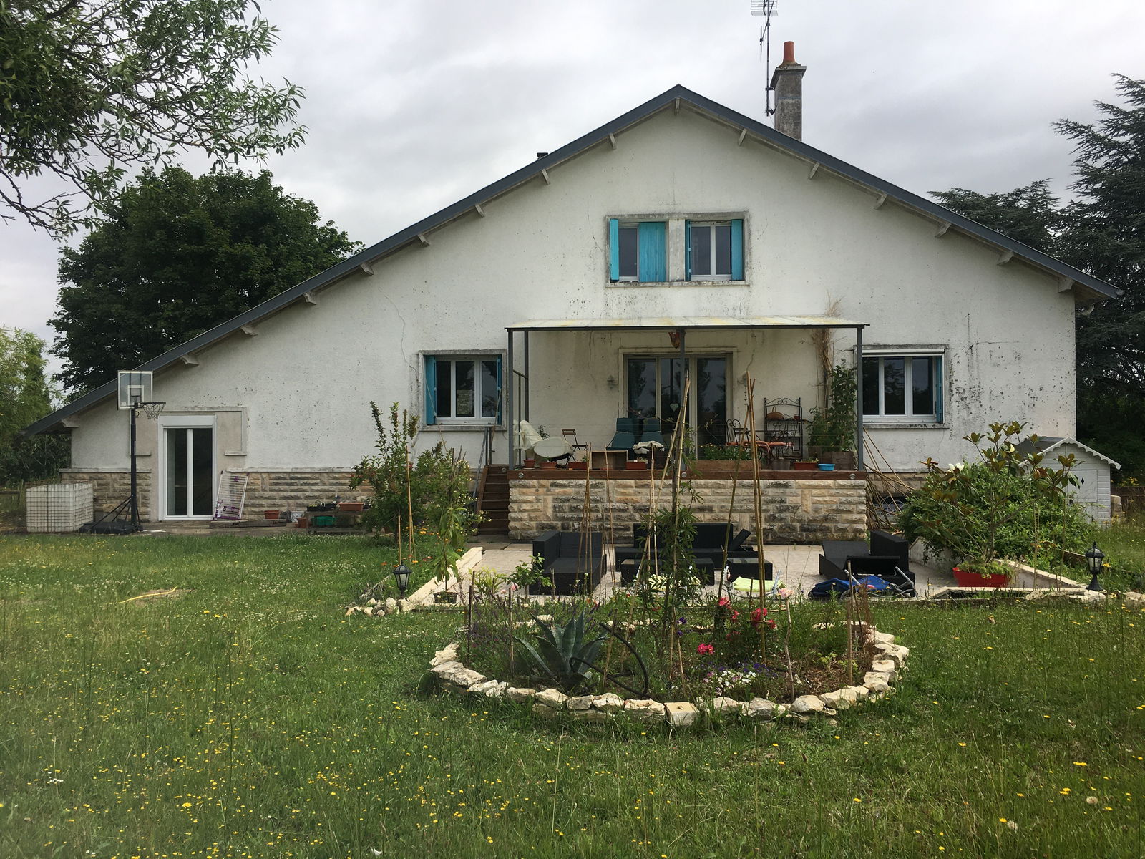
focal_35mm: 29
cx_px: 572
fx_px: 959
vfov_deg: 48.2
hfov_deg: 61.7
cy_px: 430
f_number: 2.2
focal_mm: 4.15
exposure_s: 1/2198
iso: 25
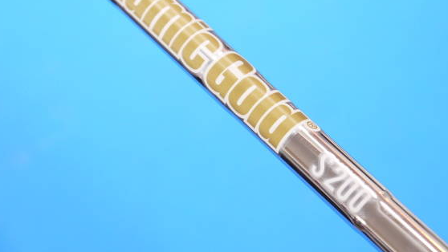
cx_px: 247
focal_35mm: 105
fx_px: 1247
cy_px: 93
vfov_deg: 11.5
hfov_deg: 20.4
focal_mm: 42
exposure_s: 1/80
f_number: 5.6
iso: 800
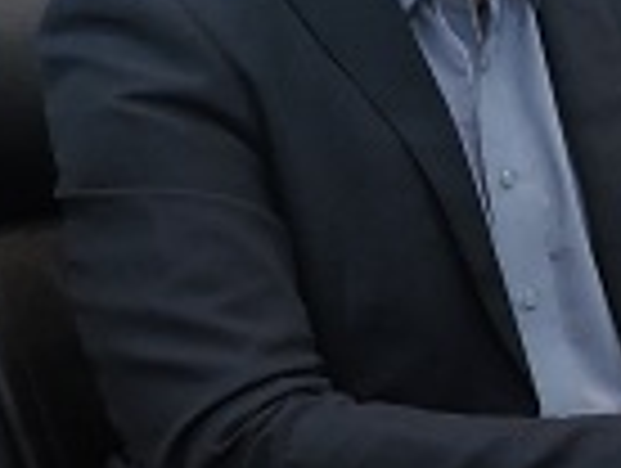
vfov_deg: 10.4
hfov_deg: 12.5
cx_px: 1138
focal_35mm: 143
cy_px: 194
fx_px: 2570
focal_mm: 5.9
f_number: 3.2
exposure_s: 1/30
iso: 400
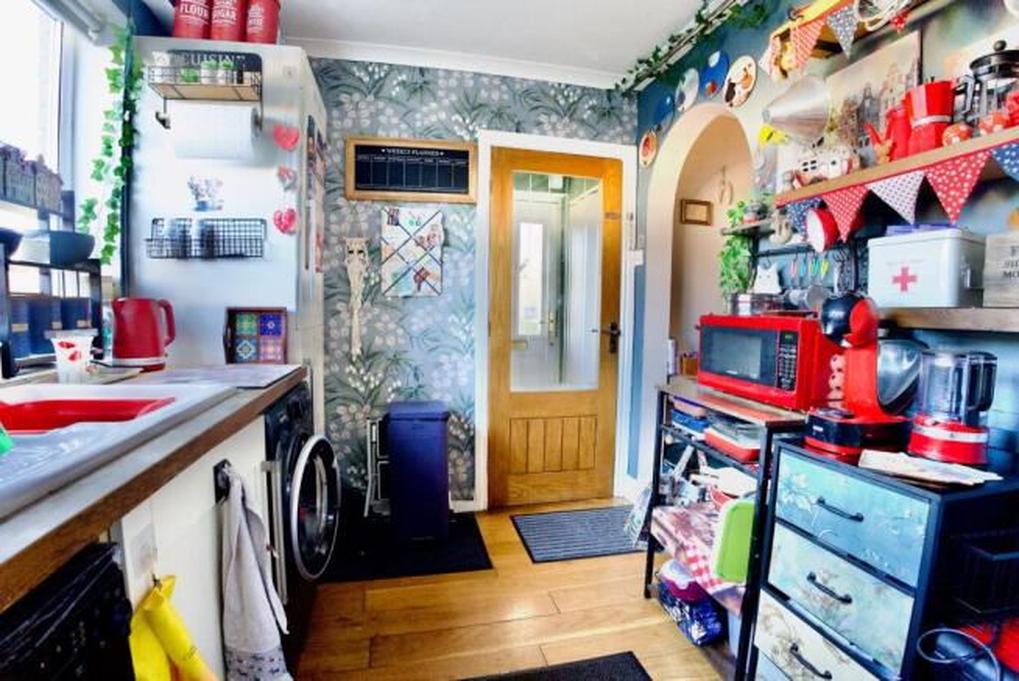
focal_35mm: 16
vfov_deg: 73.8
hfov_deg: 96.7
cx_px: 510
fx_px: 453
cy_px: 340
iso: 4000
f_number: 6.3
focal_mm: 16
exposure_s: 1/80
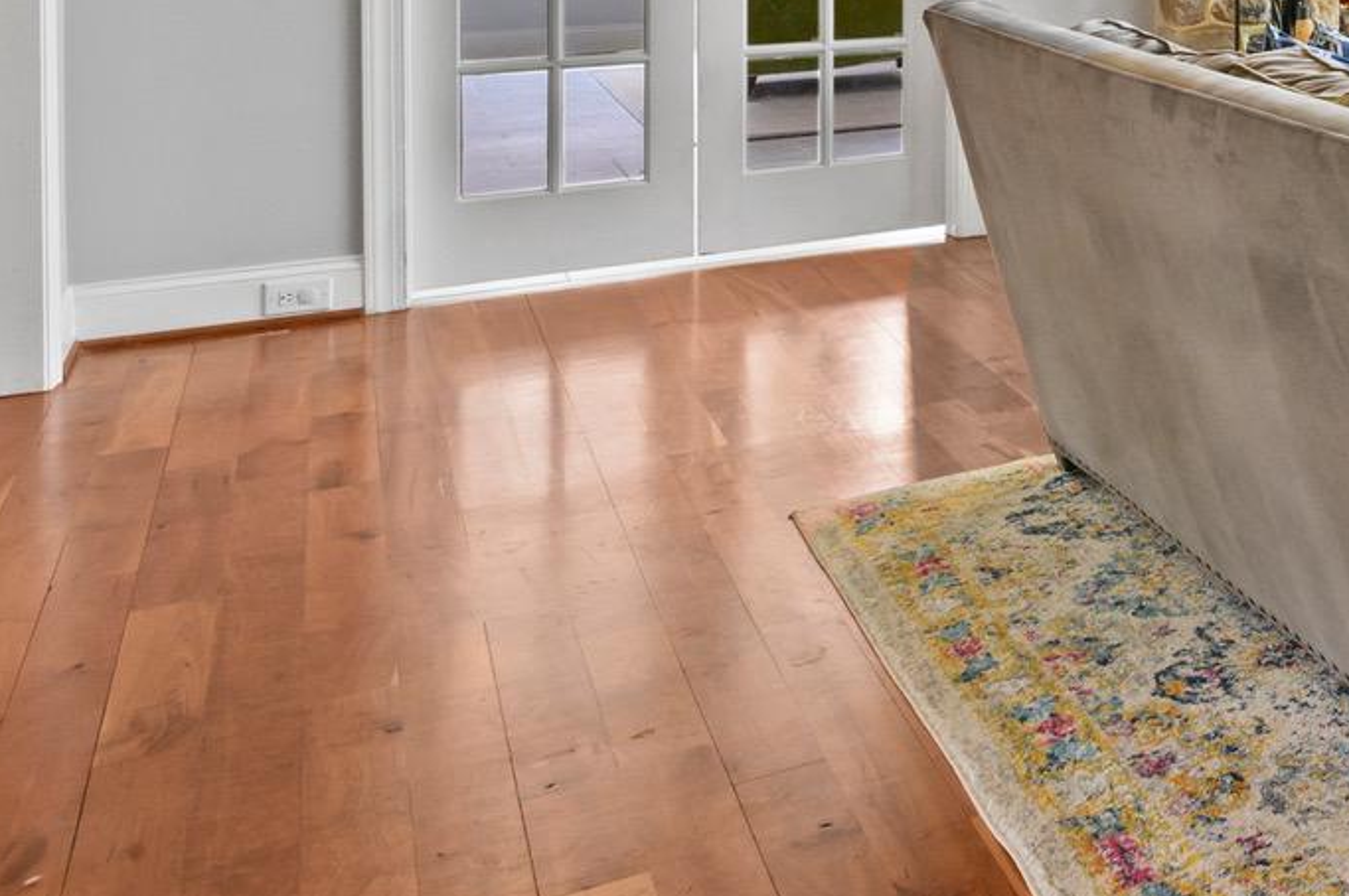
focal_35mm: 48
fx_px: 1797
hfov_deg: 28.1
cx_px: 2003
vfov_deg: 25.2
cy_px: -178
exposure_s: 1/3
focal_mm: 16
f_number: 11
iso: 200
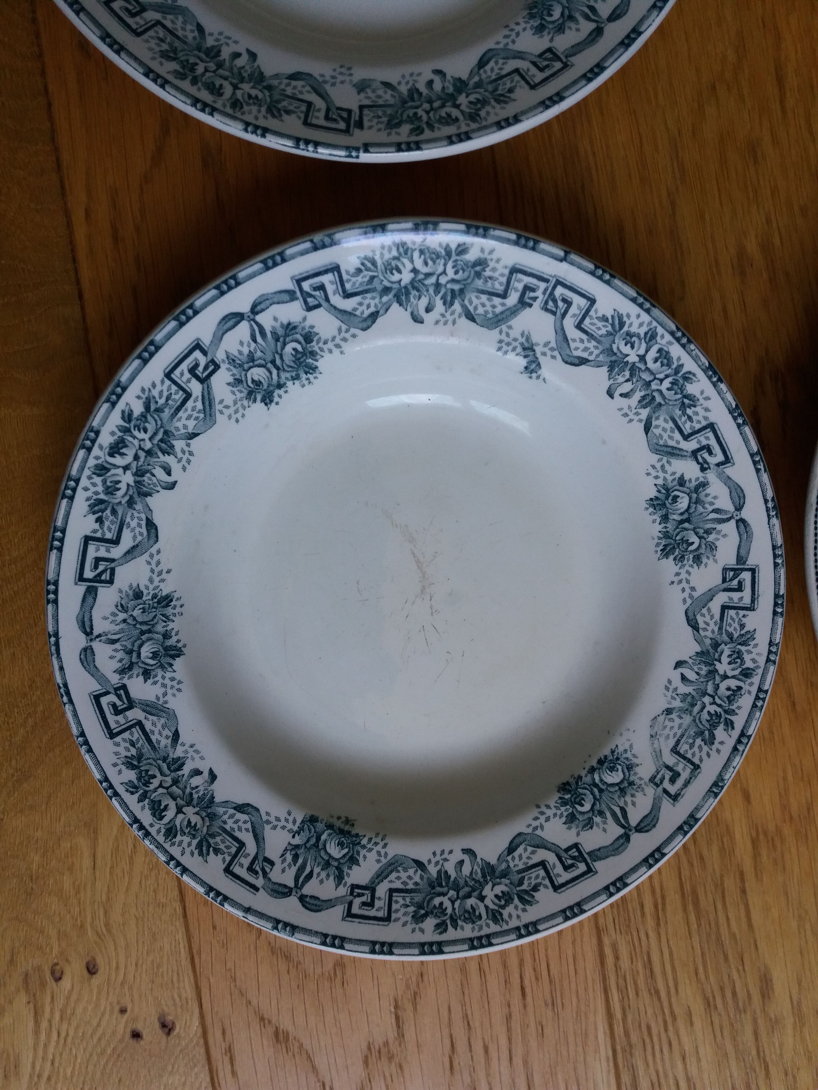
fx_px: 882
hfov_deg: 49.7
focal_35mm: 28
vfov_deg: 63.4
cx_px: 409
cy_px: 545
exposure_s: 1/100
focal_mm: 3.7
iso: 100
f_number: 1.9
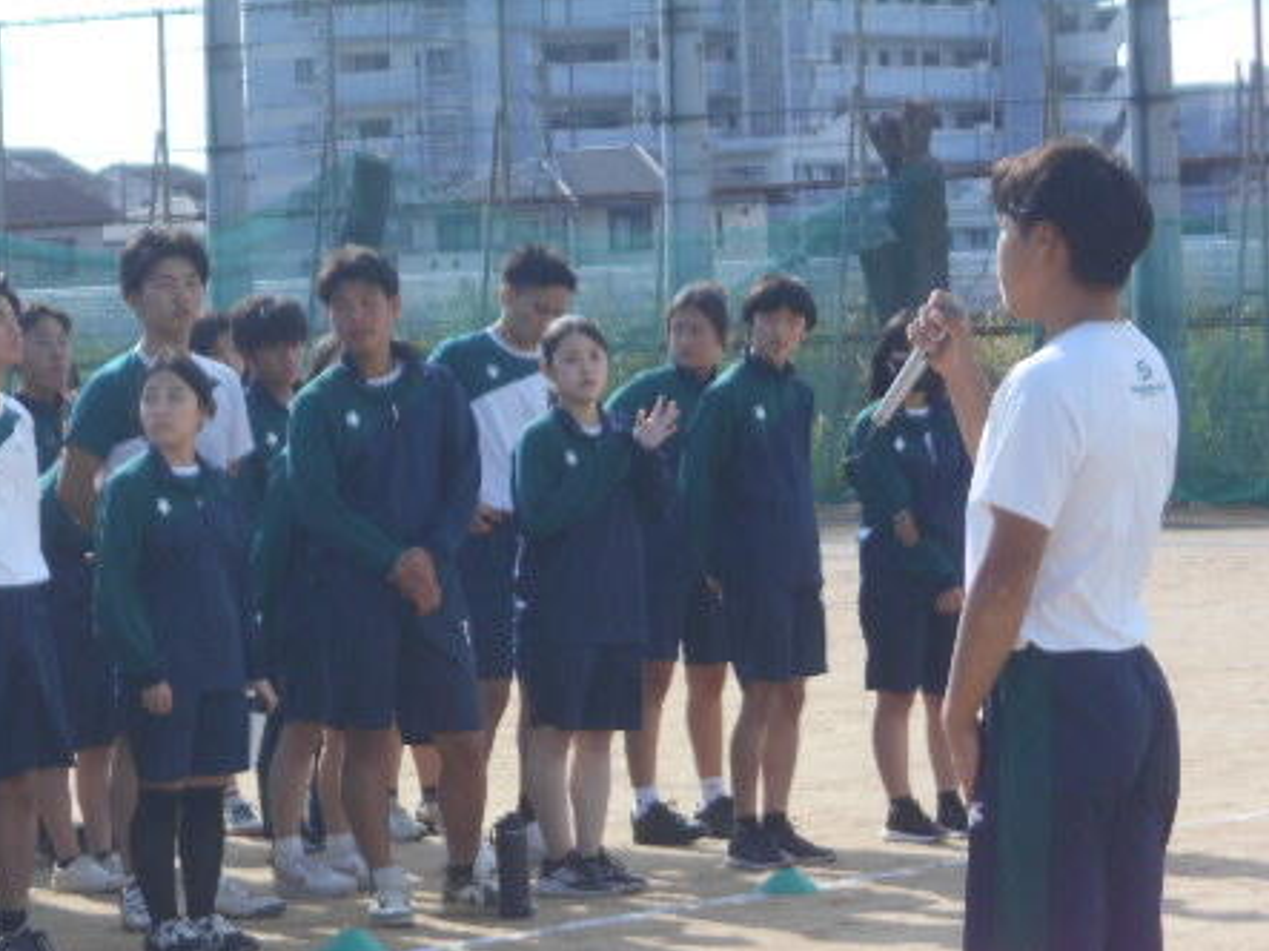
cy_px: 685
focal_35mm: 188
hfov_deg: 10.5
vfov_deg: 7.9
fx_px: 6890
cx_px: 447
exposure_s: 1/250
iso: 100
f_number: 6.5
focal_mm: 23
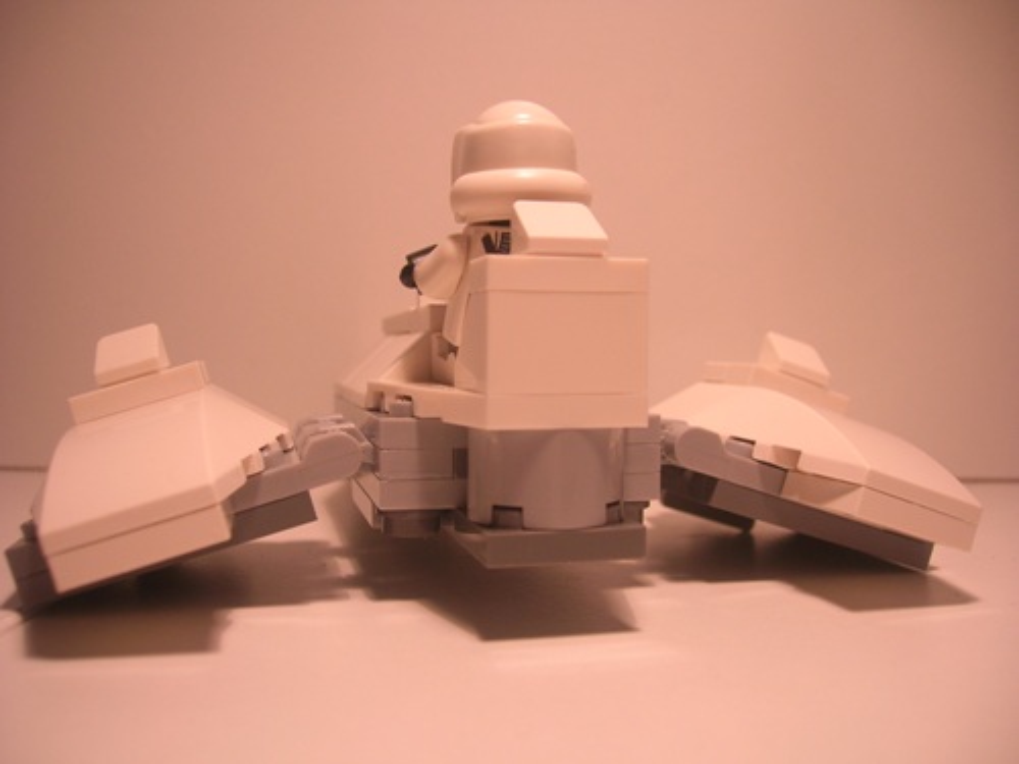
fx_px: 1001
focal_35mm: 34
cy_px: 382
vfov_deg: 41.8
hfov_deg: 54.0
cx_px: 510
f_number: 2.9
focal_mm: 5.7
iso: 50
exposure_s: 1/60.3
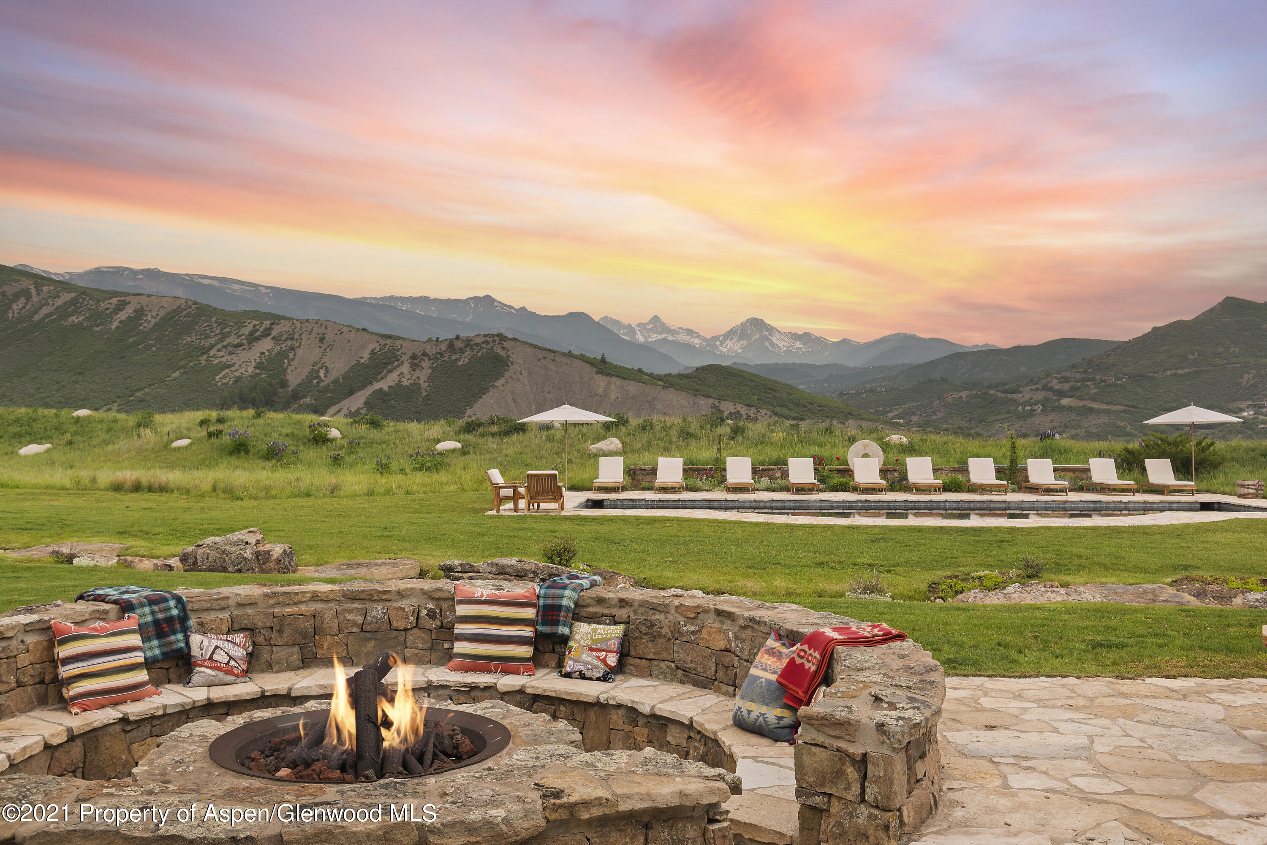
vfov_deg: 37.9
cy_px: 422
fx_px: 1232
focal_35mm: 35
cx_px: 634
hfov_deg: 54.4
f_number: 7.1
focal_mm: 35
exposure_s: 1/100
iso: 500
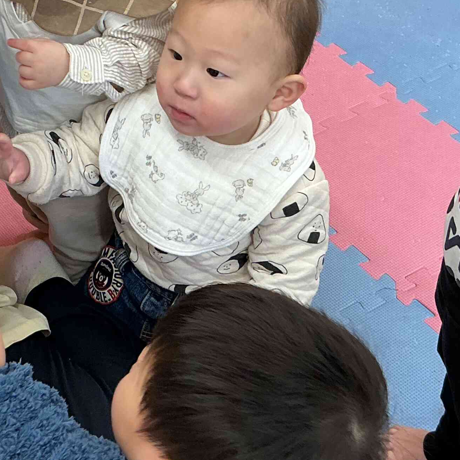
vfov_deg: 21.9
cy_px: 203
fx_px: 1188
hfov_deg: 21.6
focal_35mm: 79
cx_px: 72
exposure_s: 1/60
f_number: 1.8
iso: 40
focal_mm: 3
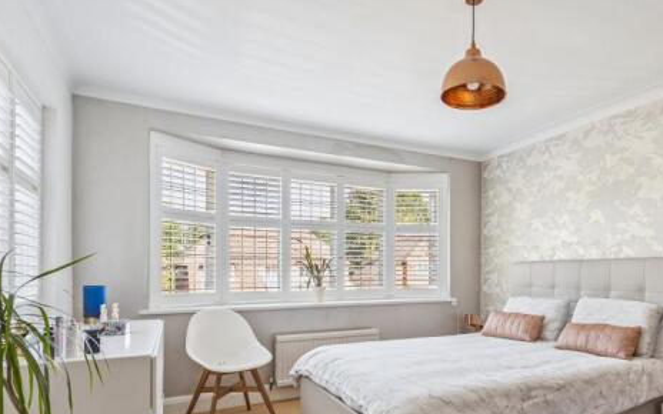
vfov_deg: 51.8
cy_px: 283
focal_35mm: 23
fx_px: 416
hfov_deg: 75.3
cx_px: 428
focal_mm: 16
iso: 640
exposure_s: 1/50
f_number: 5.6
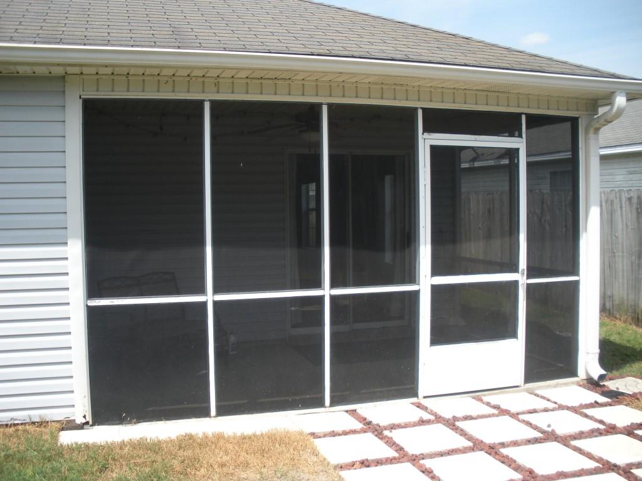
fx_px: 668
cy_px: 240
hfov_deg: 51.4
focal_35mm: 36
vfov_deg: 39.7
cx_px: 321
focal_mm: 6.3
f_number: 3.5
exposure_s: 1/395
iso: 64
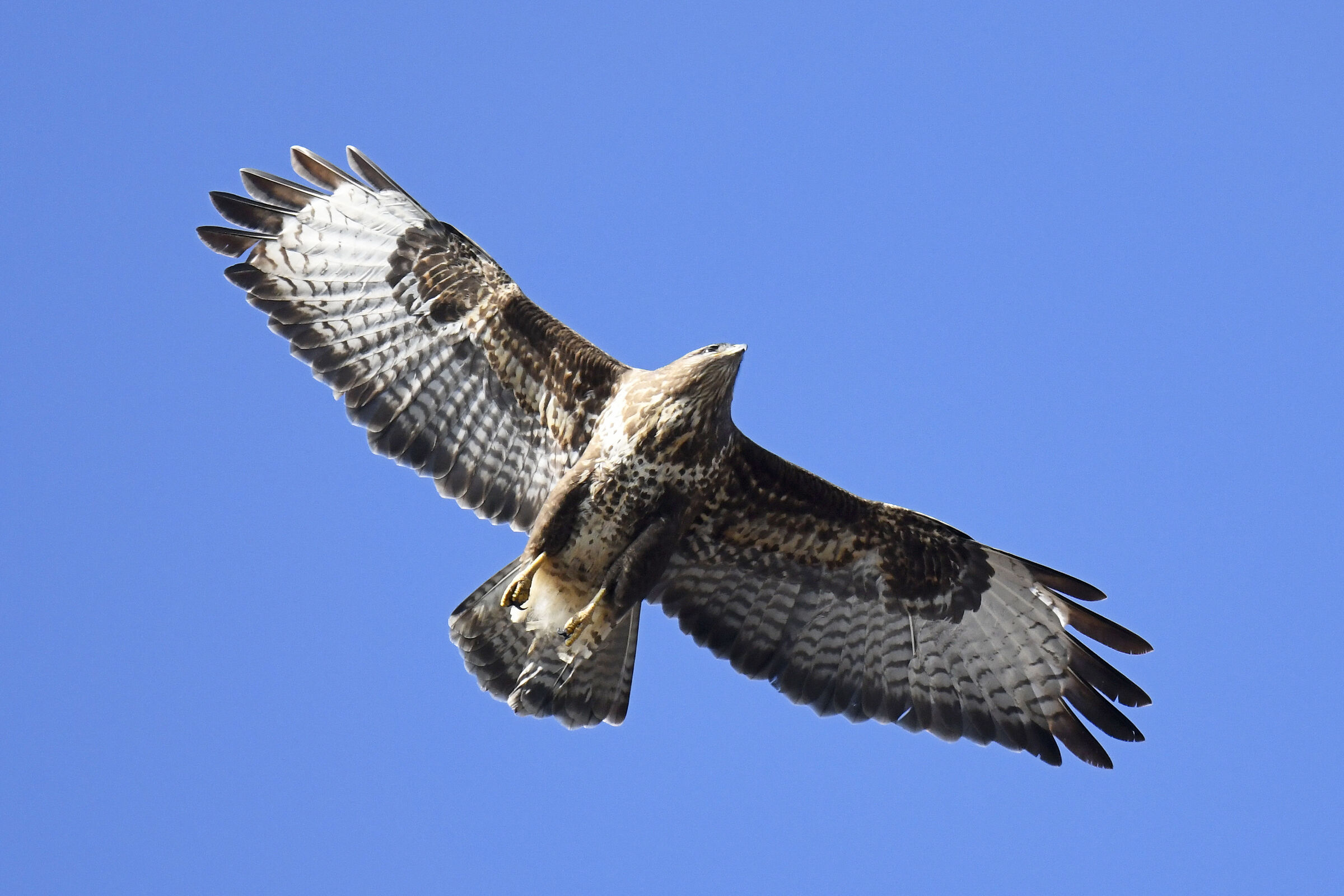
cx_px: 672
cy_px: 448
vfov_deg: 2.7
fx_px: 18665
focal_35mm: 500
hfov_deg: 4.1
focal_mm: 500
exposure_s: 1/1600
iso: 800
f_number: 7.1
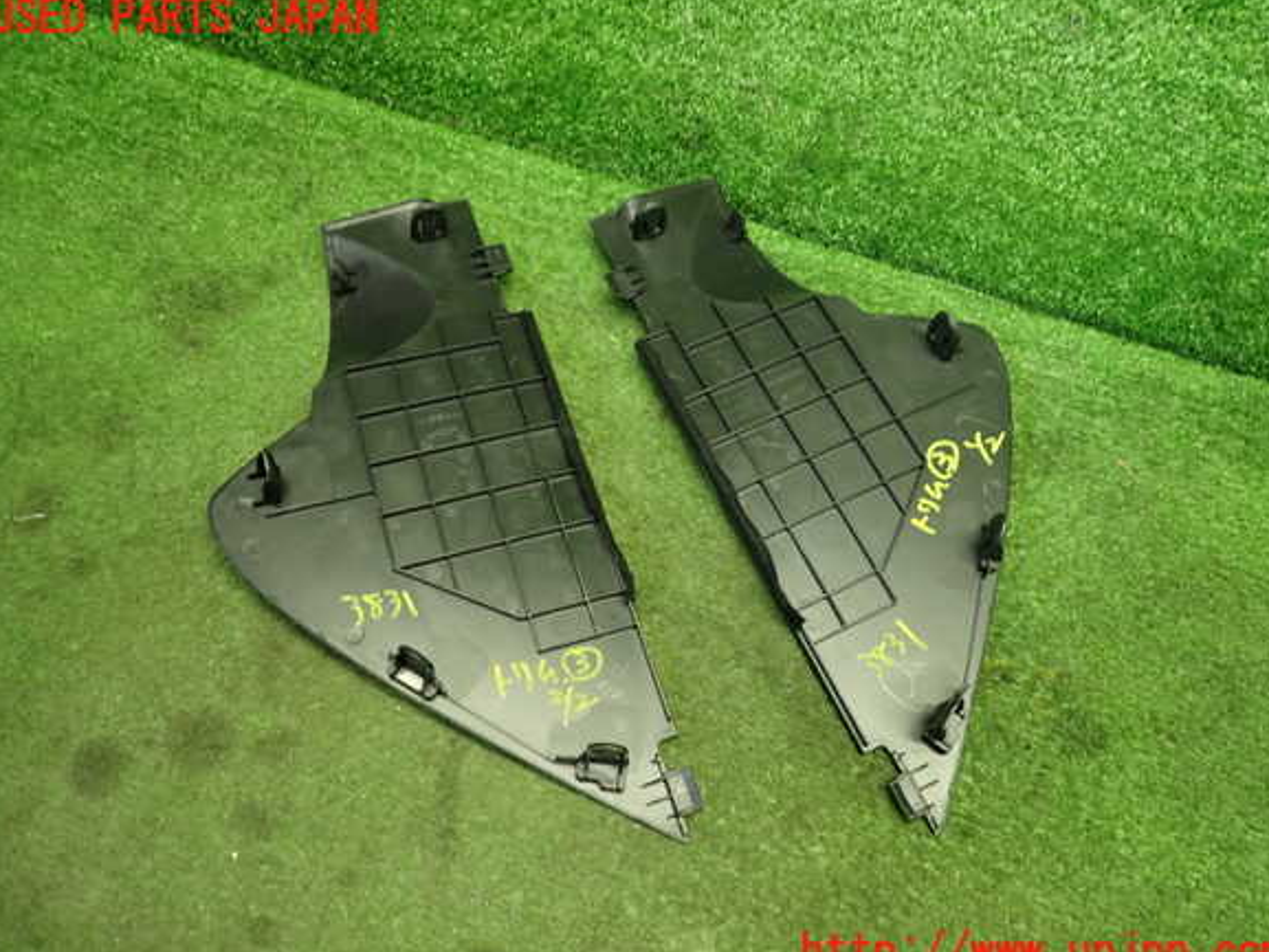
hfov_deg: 67.3
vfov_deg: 53.1
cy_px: 486
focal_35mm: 26
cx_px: 638
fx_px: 953
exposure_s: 1/30
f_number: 2
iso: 200
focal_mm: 4.5
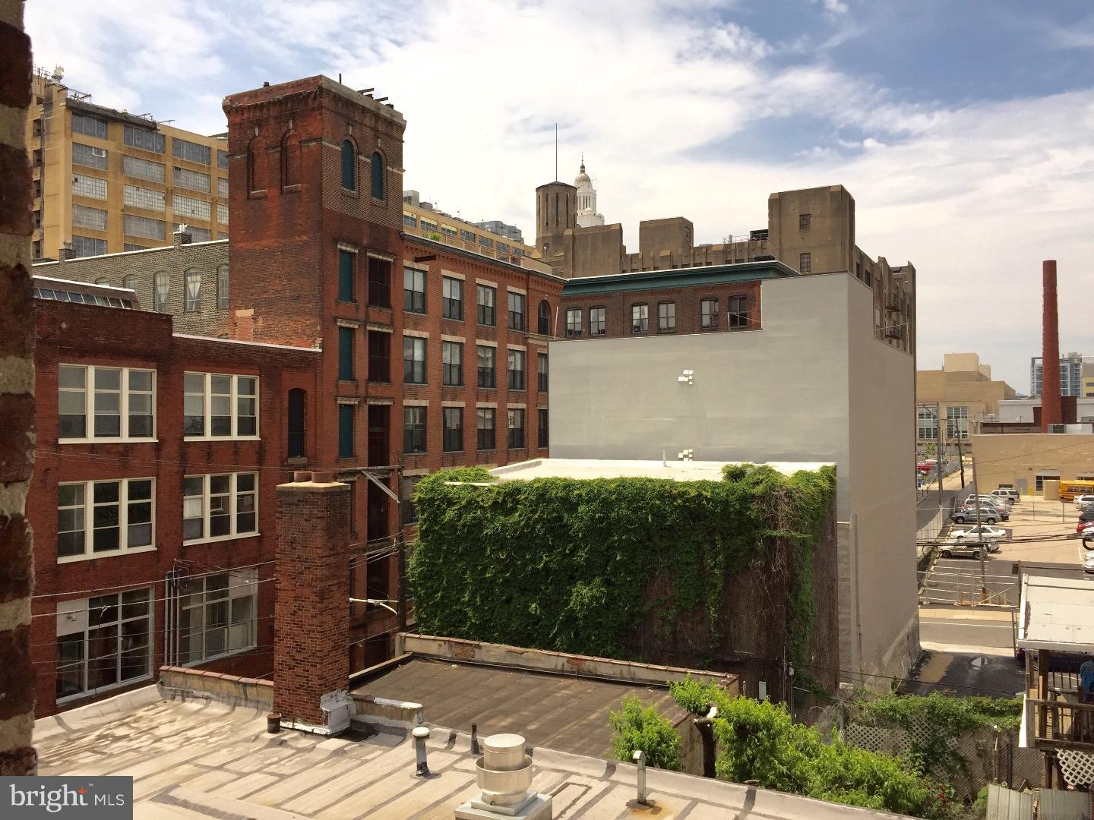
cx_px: 547
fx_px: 917
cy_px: 410
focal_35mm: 29
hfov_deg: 61.7
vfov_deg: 48.2
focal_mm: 4.15
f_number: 2.2
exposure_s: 1/3597
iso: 40
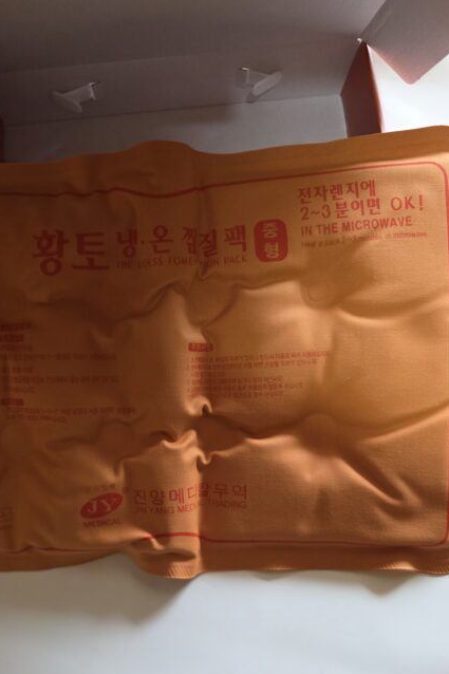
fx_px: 562
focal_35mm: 30
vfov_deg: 61.1
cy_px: 419
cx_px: 170
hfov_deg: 43.3
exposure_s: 1/120
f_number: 1.7
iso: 400
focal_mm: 6.3
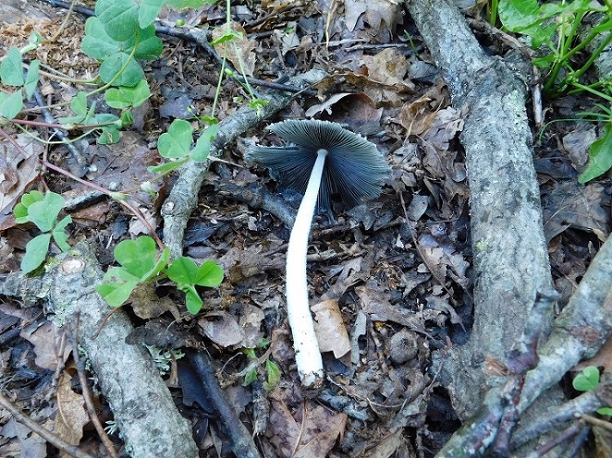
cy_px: 229
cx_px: 306
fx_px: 530
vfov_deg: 46.7
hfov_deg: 60.0
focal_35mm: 30
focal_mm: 5.3
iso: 220
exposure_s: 1/30
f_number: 3.2
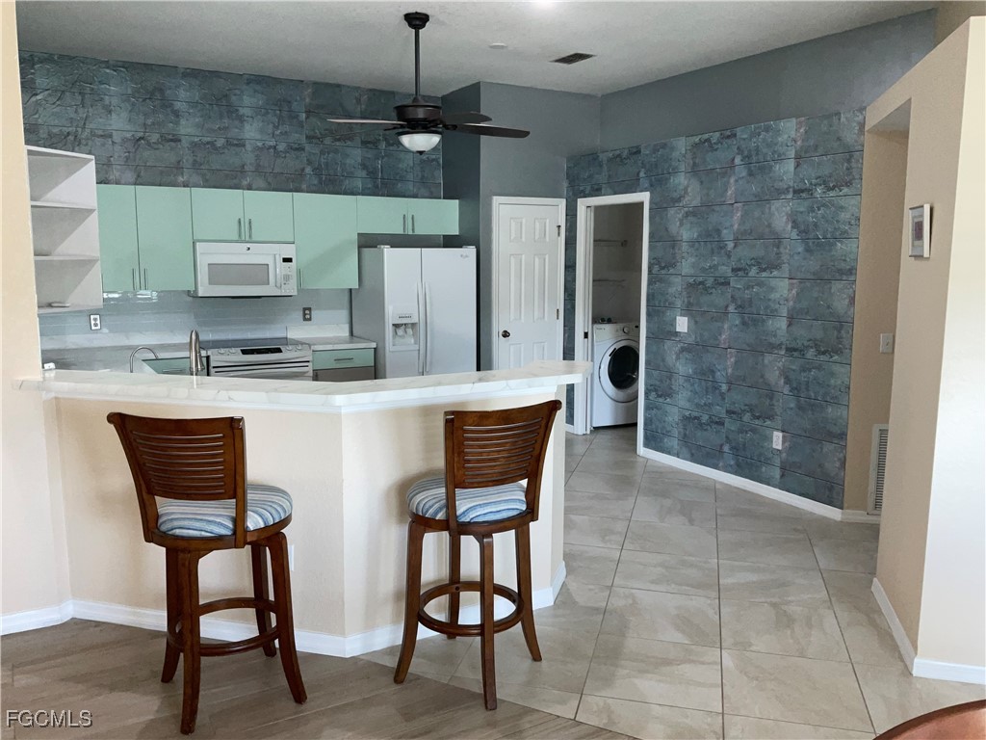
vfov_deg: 48.2
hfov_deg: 61.7
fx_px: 826
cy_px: 370
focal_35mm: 29
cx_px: 493
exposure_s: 1/60
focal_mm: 3
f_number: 1.8
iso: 64
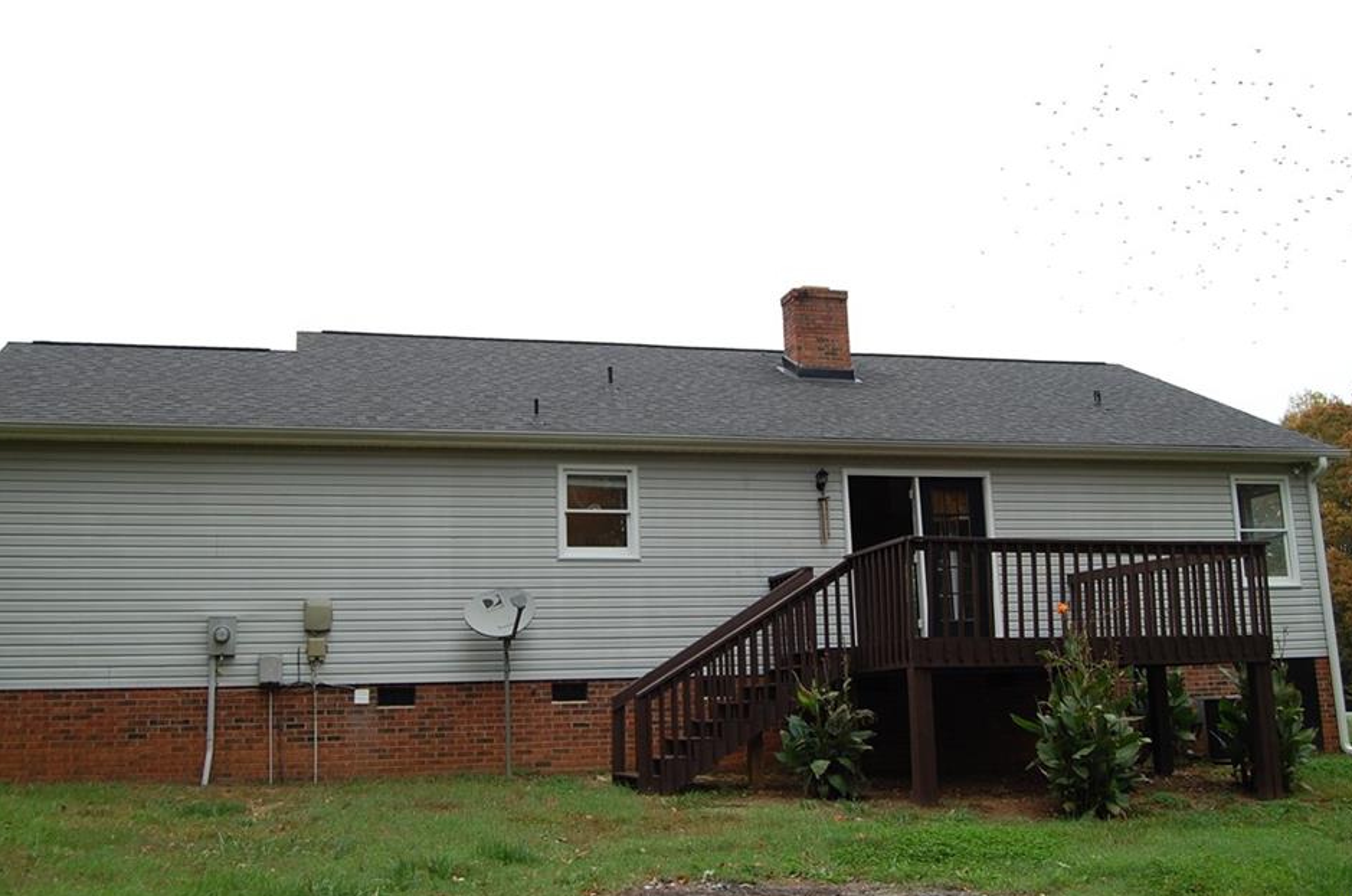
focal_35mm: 36
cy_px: 434
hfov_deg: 53.2
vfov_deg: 36.7
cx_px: 644
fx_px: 1349
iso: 200
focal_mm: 22
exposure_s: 1/200
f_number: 7.1
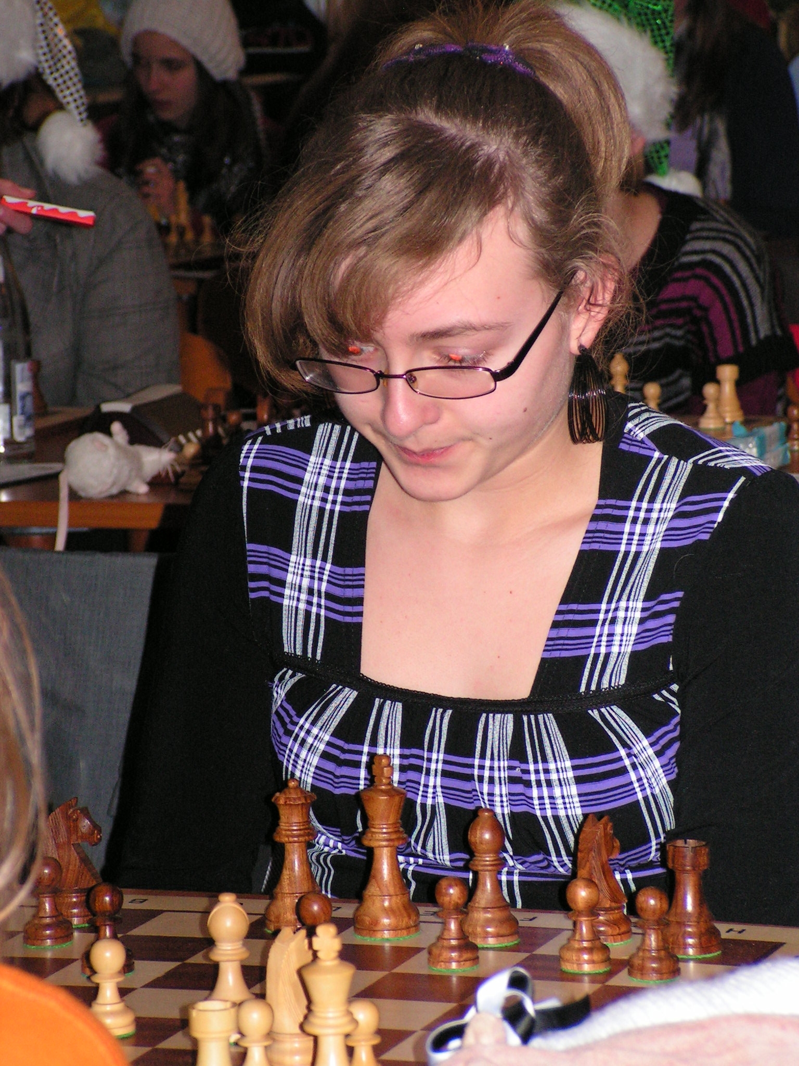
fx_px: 4893
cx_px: 400
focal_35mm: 159
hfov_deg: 9.3
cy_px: 533
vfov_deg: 12.4
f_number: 3.4
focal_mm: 26.5
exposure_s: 1/160
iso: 200
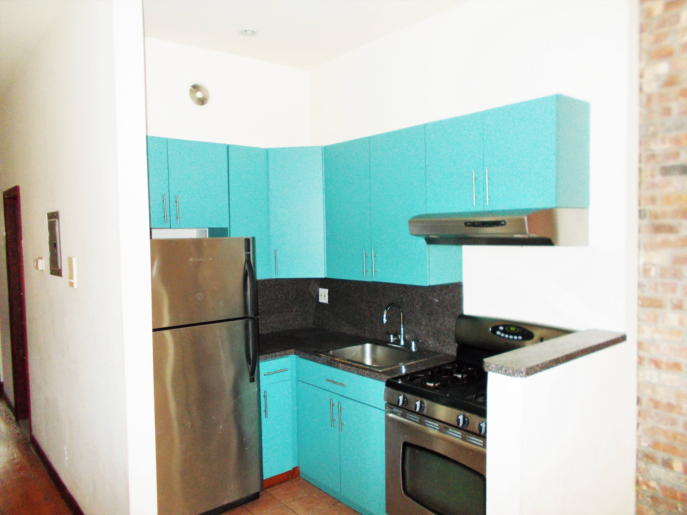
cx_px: 344
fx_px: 516
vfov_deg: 53.1
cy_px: 258
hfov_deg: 67.3
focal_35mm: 26
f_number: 3.2
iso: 280
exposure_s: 1/25
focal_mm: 4.6
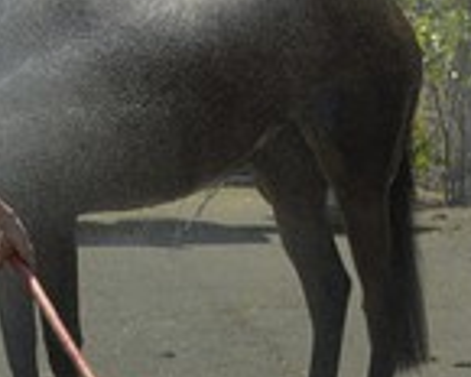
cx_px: -154
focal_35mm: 327
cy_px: 140
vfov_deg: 4.7
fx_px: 4558
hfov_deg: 5.9
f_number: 5
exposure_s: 1/400
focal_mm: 80
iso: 100
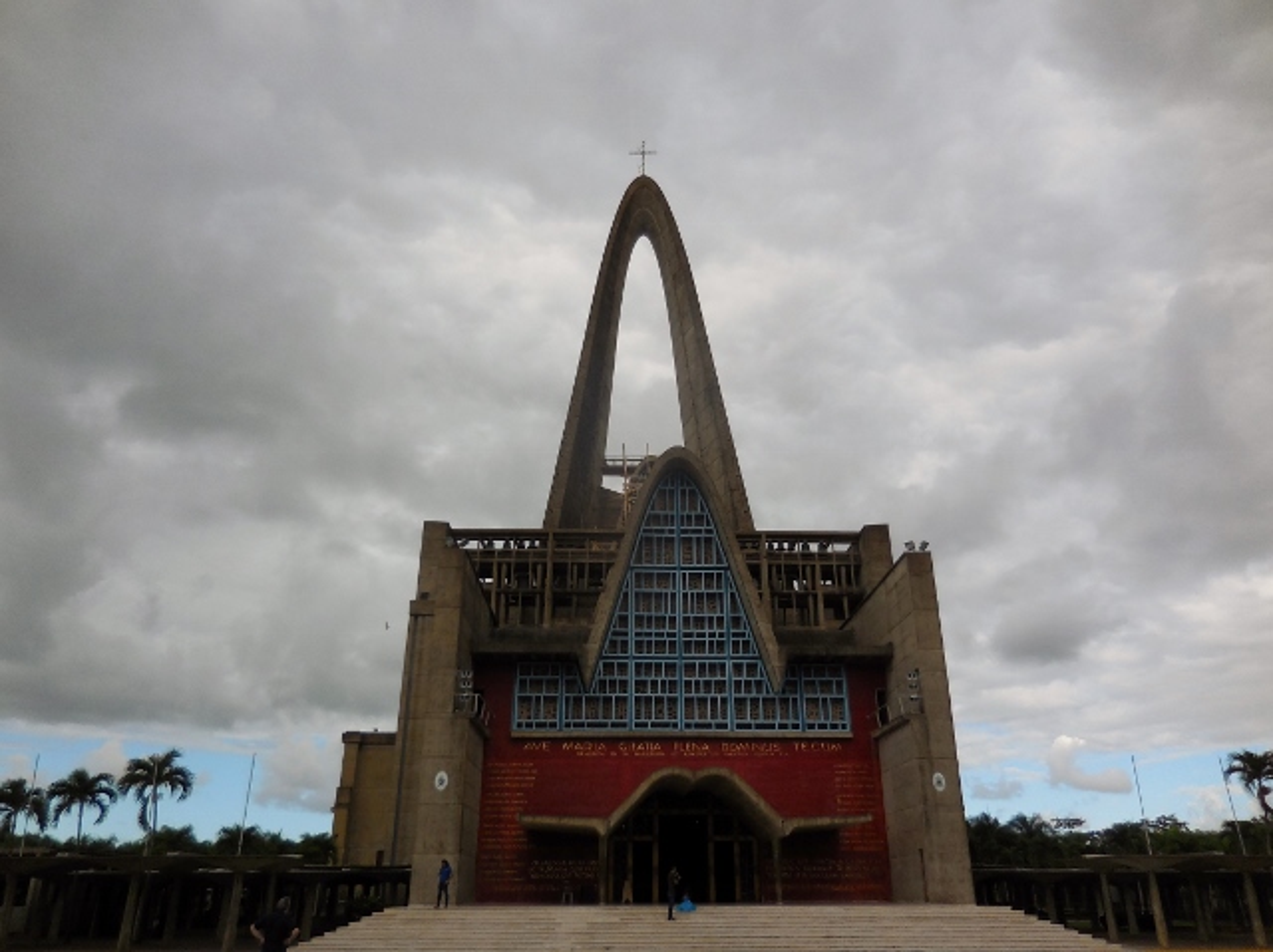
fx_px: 919
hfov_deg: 69.4
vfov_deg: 54.8
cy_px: 476
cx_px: 636
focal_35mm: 25
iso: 125
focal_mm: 4.5
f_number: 3.3
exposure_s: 1/2000
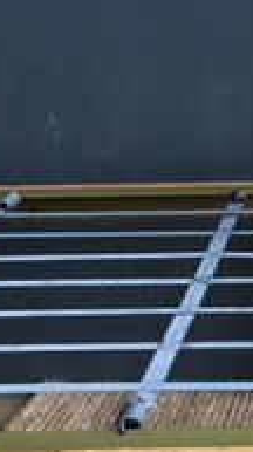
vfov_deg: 20.3
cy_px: 169
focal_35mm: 105
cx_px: 344
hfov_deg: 11.2
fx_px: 1257
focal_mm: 4.15
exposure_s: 1/50
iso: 25
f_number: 2.2
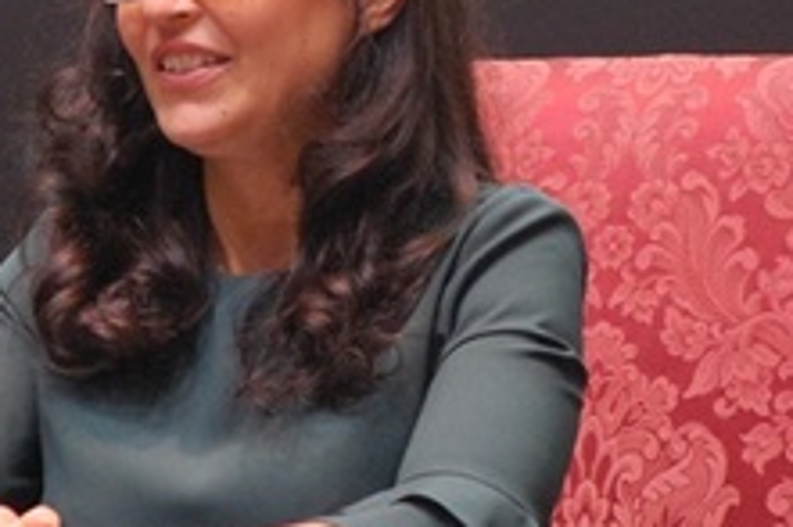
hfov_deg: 3.0
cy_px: 147
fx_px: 14989
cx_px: 380
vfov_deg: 2.0
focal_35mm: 681
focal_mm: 160
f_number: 5.3
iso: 1600
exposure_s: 1/25
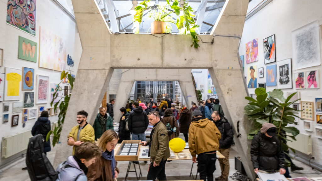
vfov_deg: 53.5
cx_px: 161
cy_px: 84
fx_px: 179
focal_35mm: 21
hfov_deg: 83.8
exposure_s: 1/40
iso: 3200
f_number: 4
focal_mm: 13.2
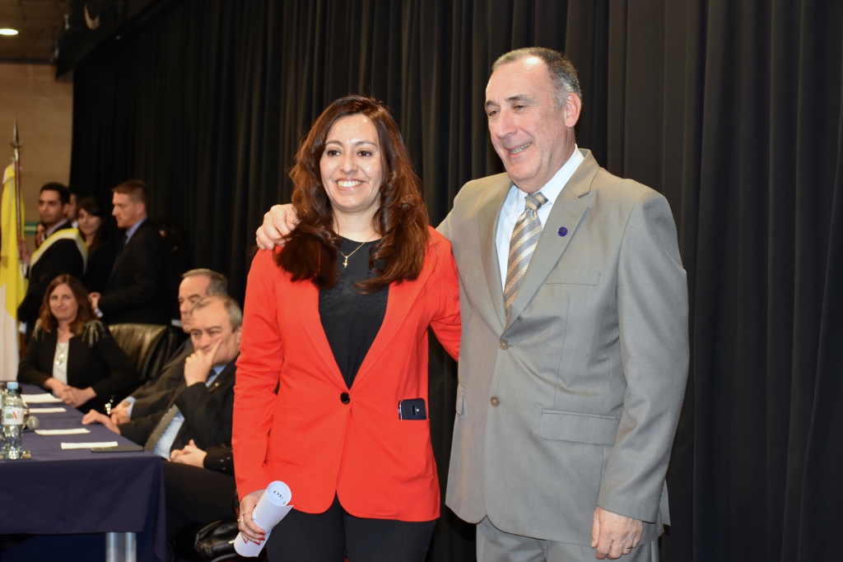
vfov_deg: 22.6
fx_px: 1405
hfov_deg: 33.4
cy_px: 281
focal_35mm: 60
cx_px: 422
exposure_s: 1/60
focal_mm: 40
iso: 800
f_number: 5
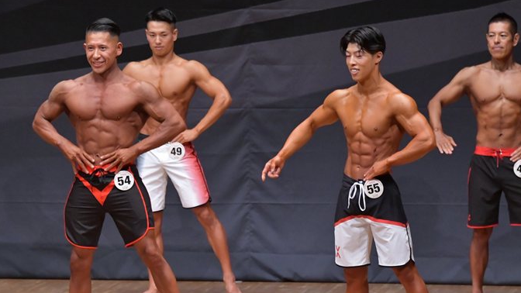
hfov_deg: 6.6
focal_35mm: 326
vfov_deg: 3.7
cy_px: 185
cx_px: 235
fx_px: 4504
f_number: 5.6
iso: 6400
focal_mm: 180
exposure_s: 1/400
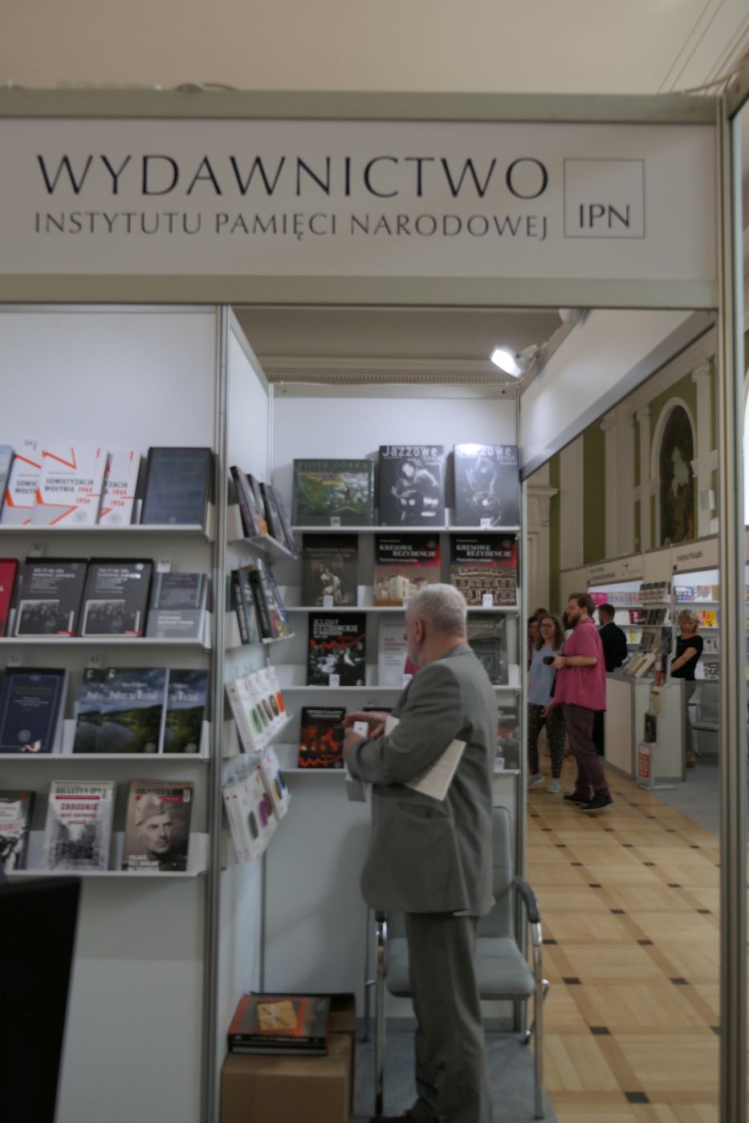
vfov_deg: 65.5
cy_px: 562
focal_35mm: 28
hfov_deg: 46.4
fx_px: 874
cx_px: 374
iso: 125
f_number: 3
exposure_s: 1/125
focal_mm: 10.1
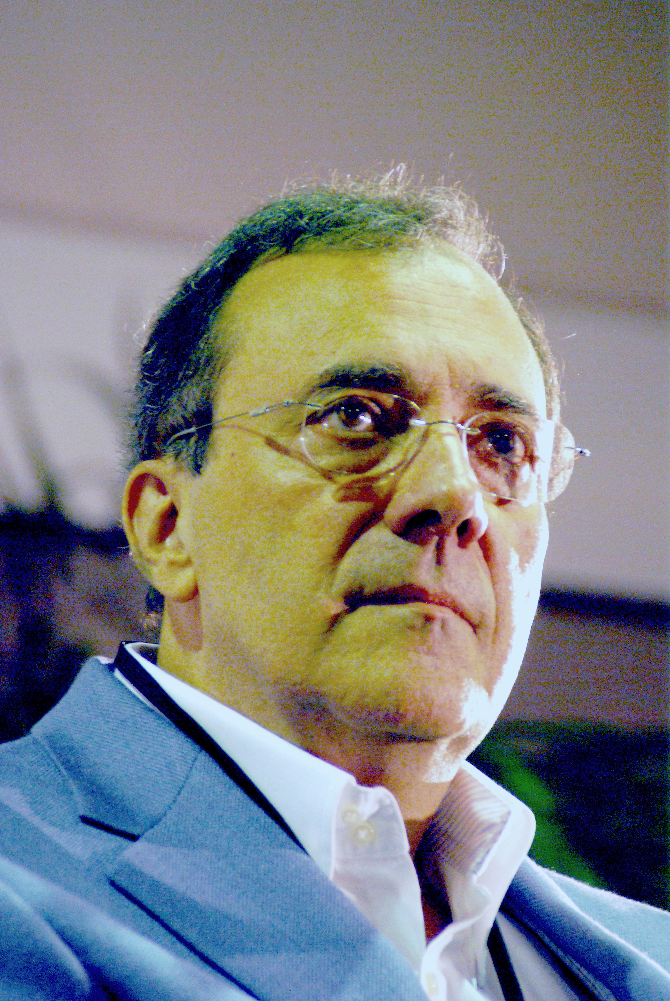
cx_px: 335
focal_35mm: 450
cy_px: 500
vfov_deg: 4.6
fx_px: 12526
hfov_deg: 3.1
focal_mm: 300
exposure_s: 1/10
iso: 1100
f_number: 6.7
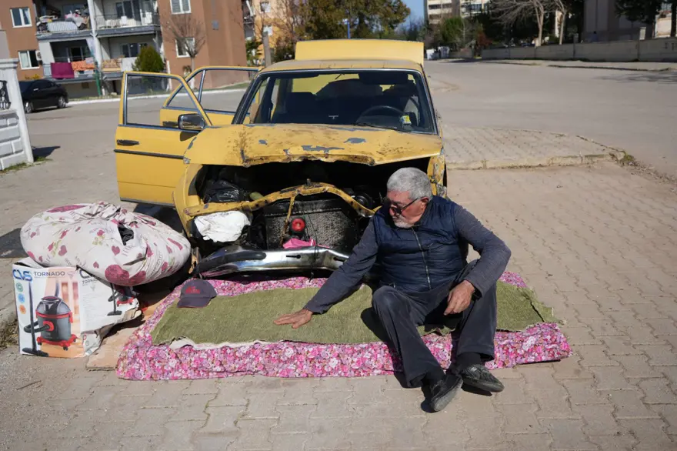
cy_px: 226
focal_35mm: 33
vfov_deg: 39.9
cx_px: 338
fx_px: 620
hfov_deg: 57.2
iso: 100
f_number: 4.5
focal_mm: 33
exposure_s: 1/1250
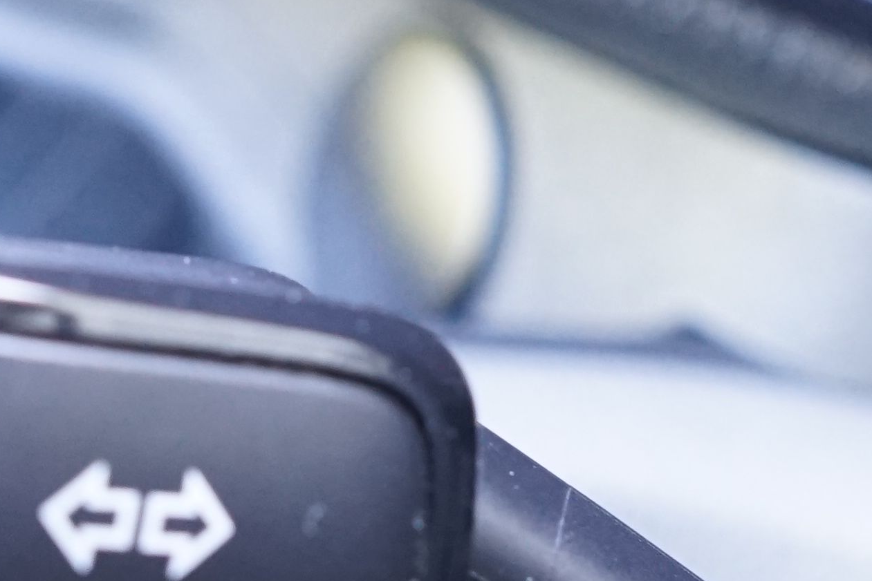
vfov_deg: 9.9
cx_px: 207
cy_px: 163
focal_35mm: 138
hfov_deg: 14.8
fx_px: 3343
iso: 1600
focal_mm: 29
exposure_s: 1/20
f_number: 5
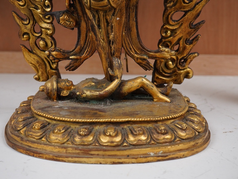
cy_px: 89
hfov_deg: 38.9
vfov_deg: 29.7
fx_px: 337
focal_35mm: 49
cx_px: 106
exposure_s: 1/125
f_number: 9
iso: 1250
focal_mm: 30
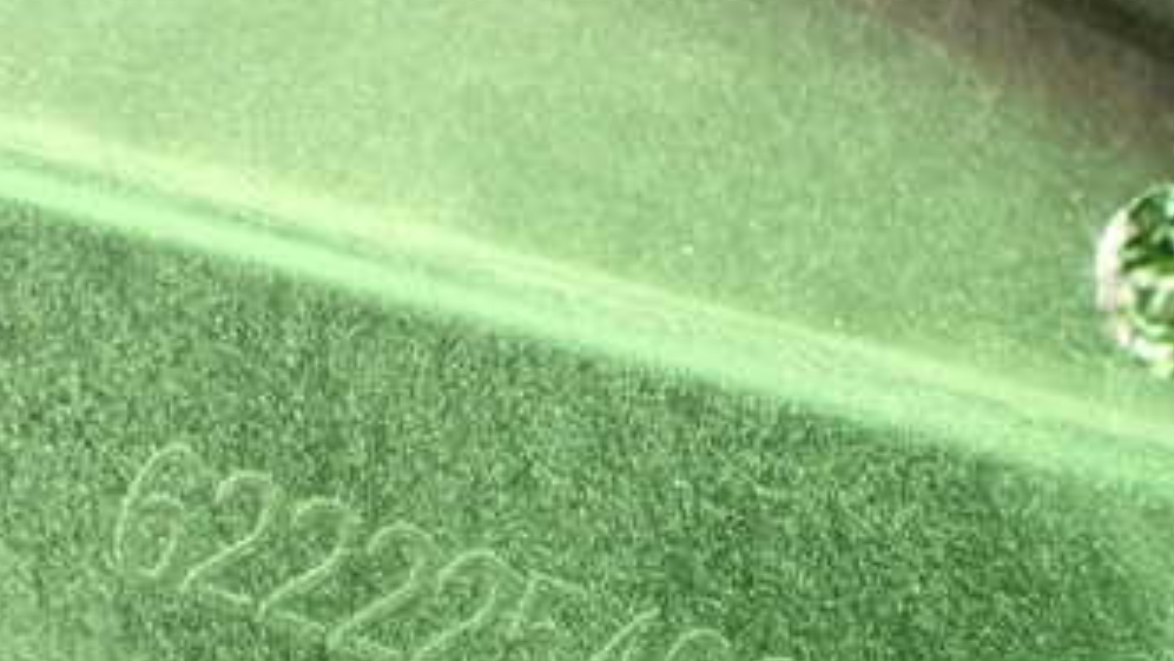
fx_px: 1837
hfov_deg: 35.4
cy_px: 597
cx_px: 651
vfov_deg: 20.0
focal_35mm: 59
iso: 800
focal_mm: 5.4
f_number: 2.3
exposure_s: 1/60
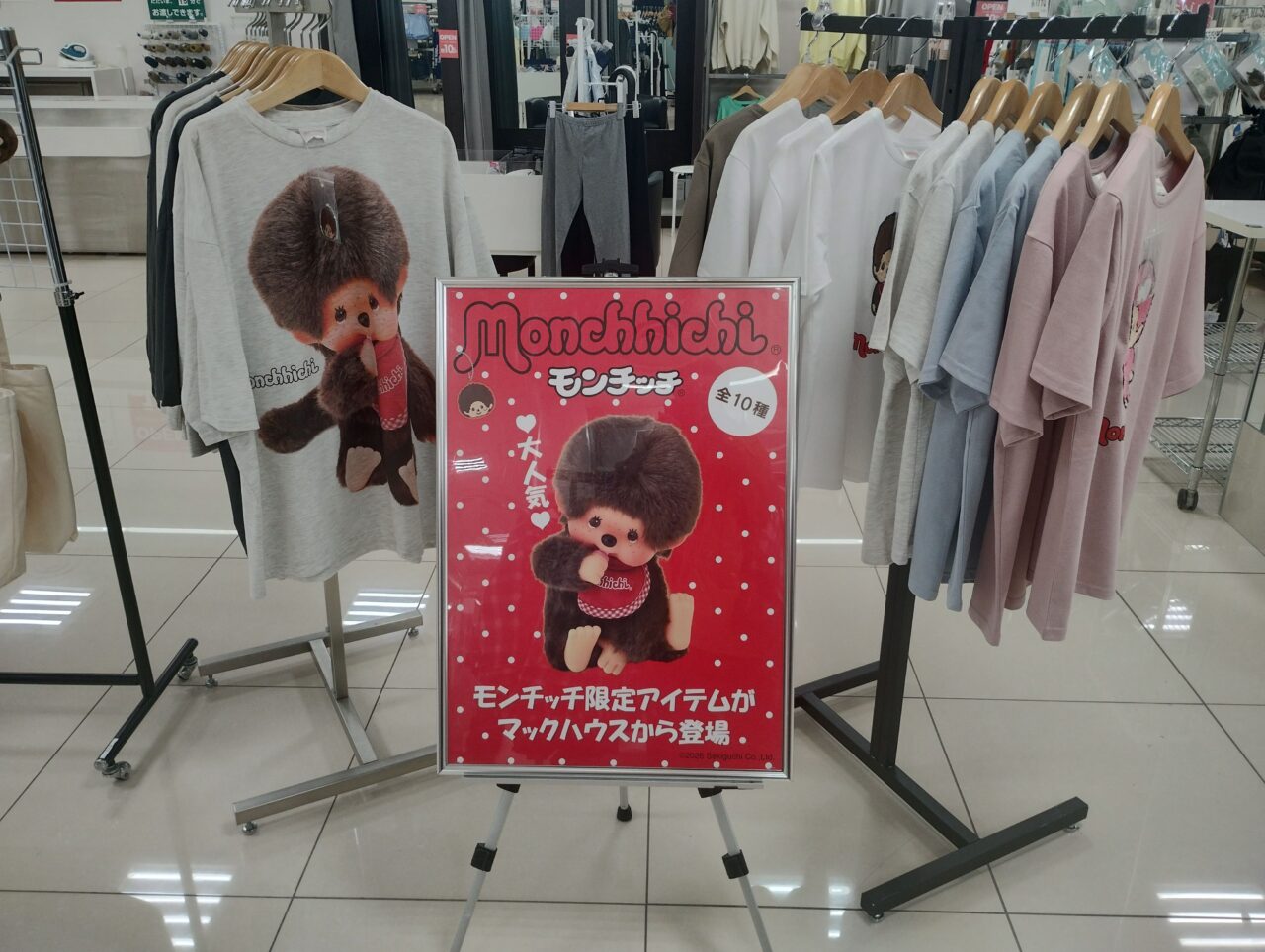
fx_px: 1025
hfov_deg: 63.4
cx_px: 632
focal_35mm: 28
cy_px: 476
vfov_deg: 49.9
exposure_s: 1/120
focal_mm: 4.27
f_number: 1.8
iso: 559
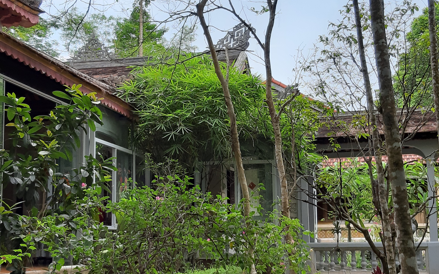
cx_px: 210
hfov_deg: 62.9
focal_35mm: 30
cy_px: 137
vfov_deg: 41.8
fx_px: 359
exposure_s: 1/137
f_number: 1.7
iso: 40
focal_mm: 3.93
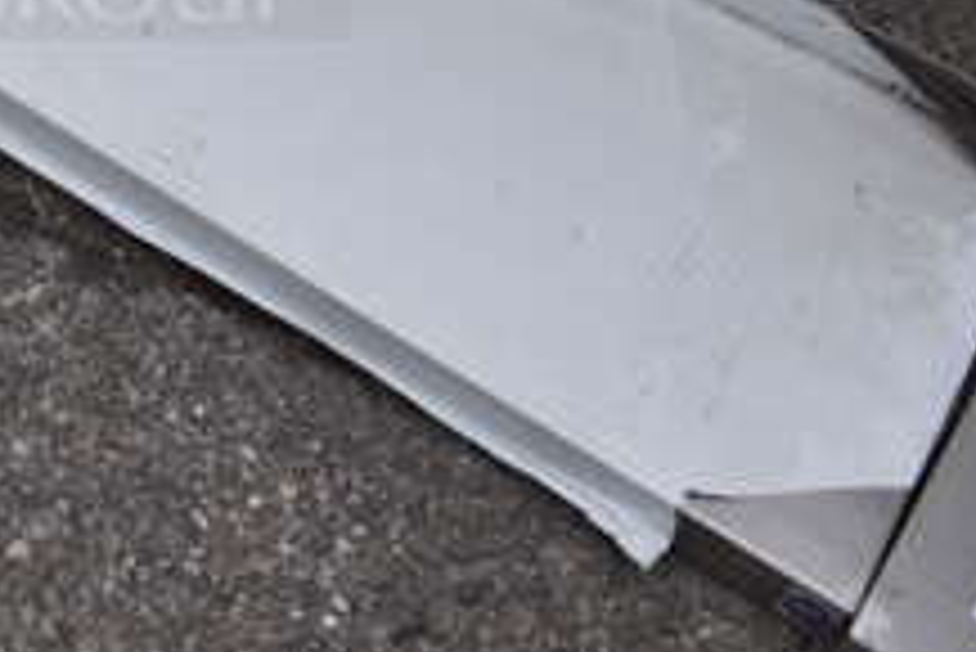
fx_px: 2062
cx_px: -148
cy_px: -198
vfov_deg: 16.9
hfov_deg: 24.5
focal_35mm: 76
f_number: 7.1
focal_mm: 18
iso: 200
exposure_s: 1/250
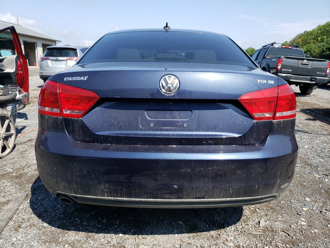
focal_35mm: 26
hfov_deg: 67.3
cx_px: 165
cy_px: 124
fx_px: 248
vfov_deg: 53.1
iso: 50
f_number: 1.5
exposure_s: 1/1667
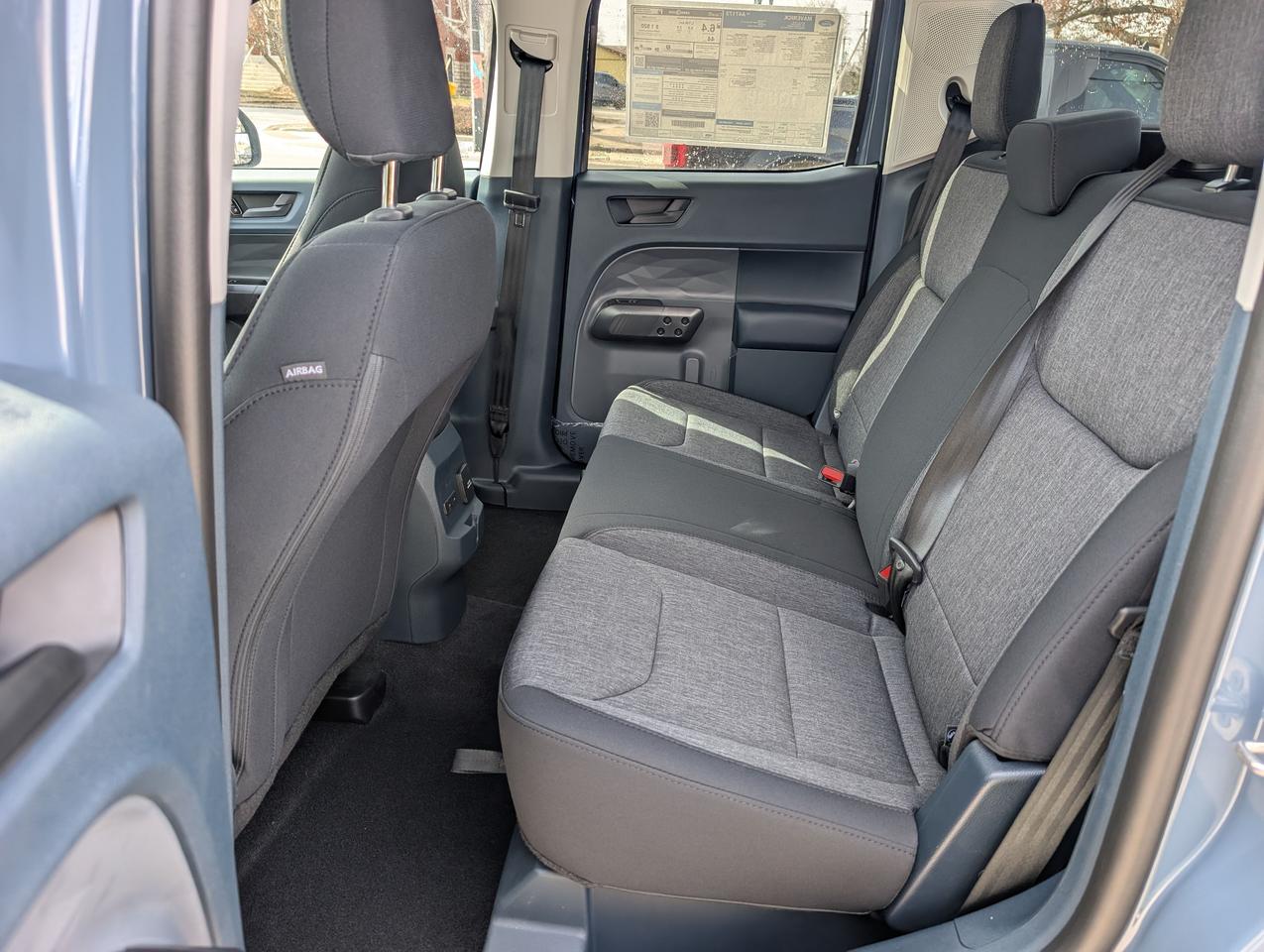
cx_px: 632
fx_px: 878
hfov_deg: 71.5
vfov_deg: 56.9
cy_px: 476
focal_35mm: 24
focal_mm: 6.9
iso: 37
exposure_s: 1/194
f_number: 1.68
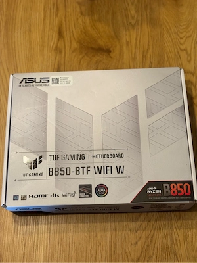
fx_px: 364
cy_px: 132
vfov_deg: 39.7
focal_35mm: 48
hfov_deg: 30.3
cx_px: 98
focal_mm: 6.76
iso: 250
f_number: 1.78
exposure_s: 1/50
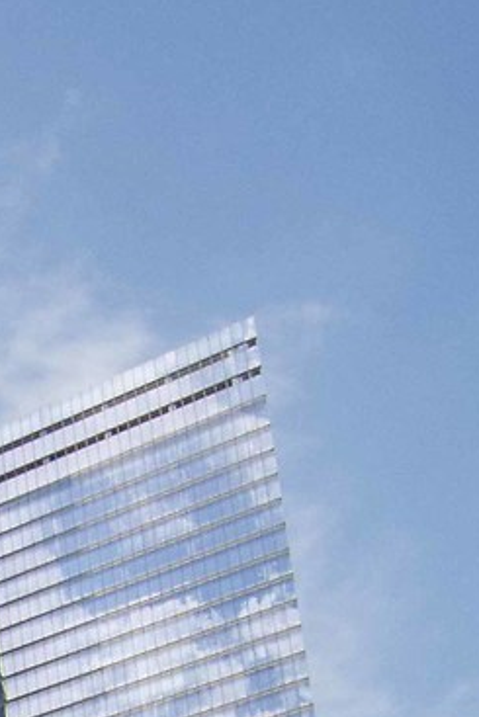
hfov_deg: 11.4
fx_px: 1954
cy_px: 1321
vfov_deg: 16.9
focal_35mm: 98
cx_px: -700
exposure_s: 1/6400
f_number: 4.5
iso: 800
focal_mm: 10
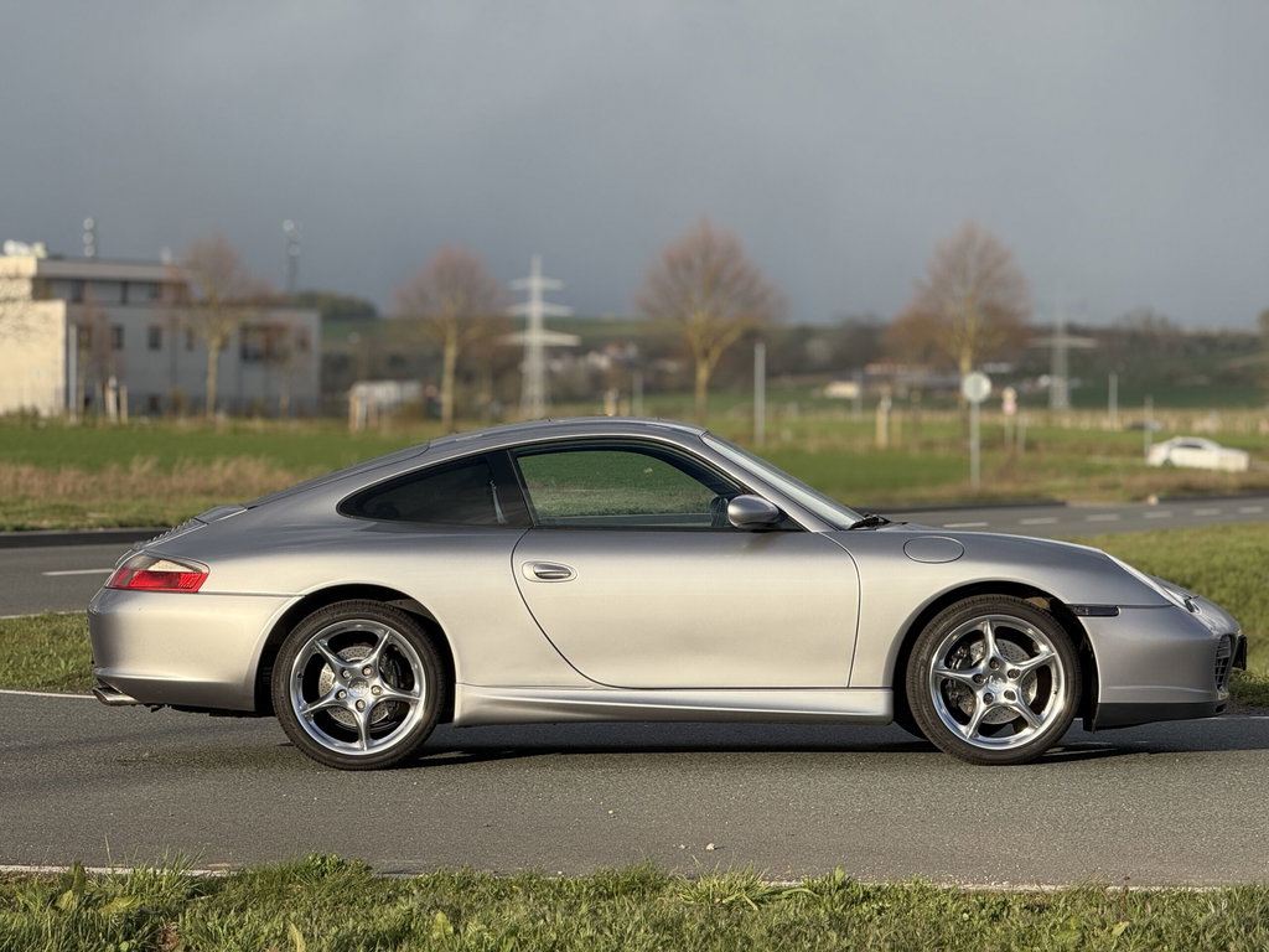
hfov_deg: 16.4
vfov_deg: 12.3
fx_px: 4399
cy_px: 476
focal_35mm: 120
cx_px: 634
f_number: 2.8
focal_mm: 15.66
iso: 64
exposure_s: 1/1186
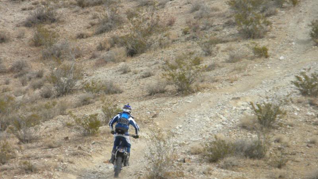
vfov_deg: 4.3
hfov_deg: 7.6
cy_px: 119
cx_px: 159
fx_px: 2395
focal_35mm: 284
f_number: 5.3
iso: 90
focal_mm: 46.2
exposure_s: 1/345
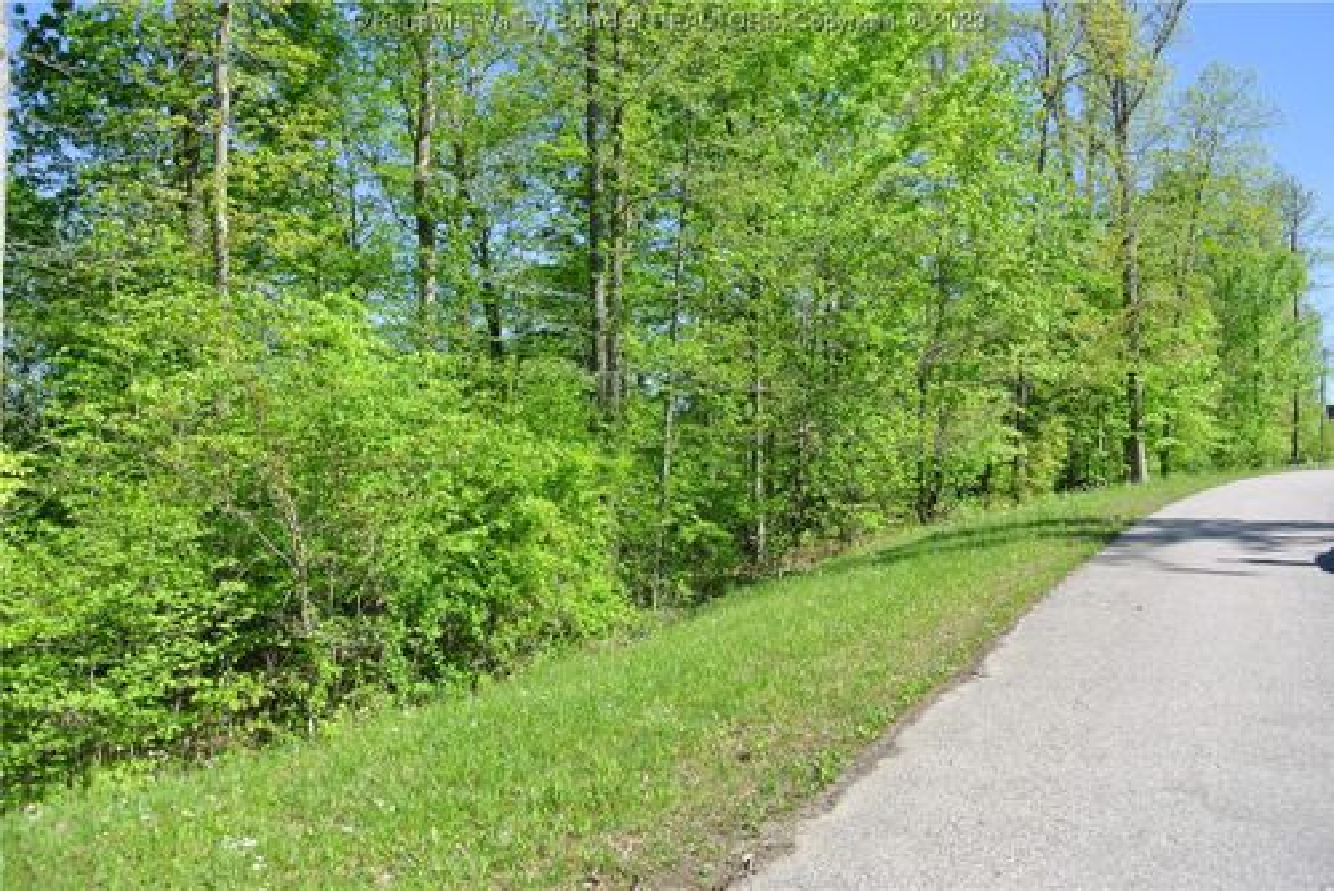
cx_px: 667
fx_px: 1038
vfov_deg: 46.5
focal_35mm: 28
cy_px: 446
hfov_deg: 65.4
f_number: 4.5
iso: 100
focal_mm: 10.7
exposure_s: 1/400
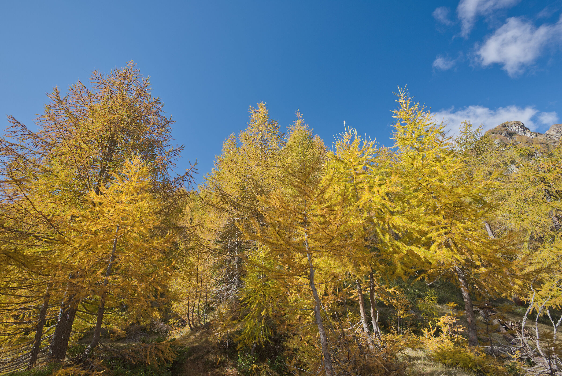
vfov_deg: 73.8
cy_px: 188
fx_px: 250
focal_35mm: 16
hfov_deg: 96.7
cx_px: 281
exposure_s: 1/25
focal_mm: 16
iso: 100
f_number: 11
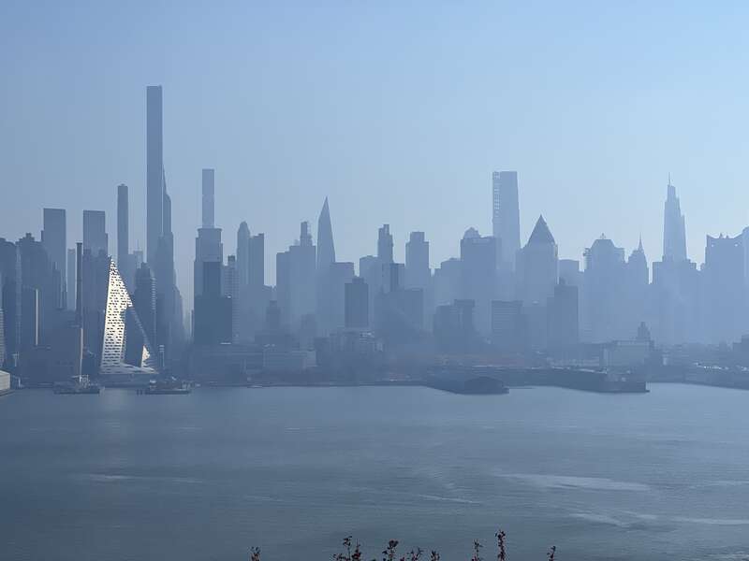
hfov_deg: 25.3
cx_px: 374
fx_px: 1666
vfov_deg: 19.1
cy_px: 280
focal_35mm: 77
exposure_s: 1/431
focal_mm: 9
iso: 32
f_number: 2.8
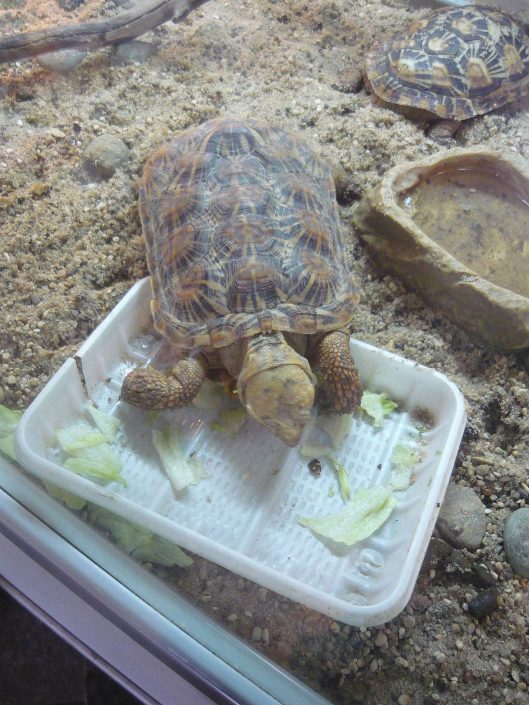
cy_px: 352
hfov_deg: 42.9
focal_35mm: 33
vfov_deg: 55.4
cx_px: 264
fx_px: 672
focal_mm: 5.5
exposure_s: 1/25
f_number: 2.8
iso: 400
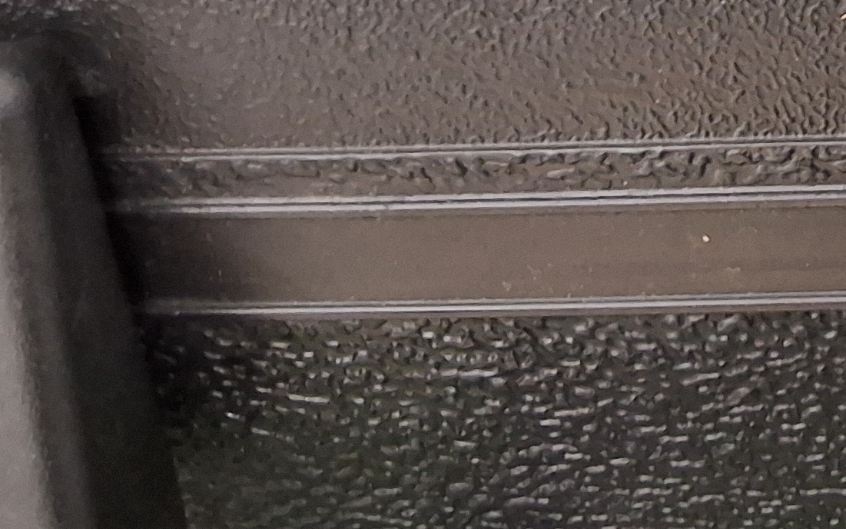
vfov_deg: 13.9
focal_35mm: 88
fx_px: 2029
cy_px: -261
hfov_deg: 20.7
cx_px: 1201
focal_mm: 2.91
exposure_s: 1/20
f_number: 1.9
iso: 400
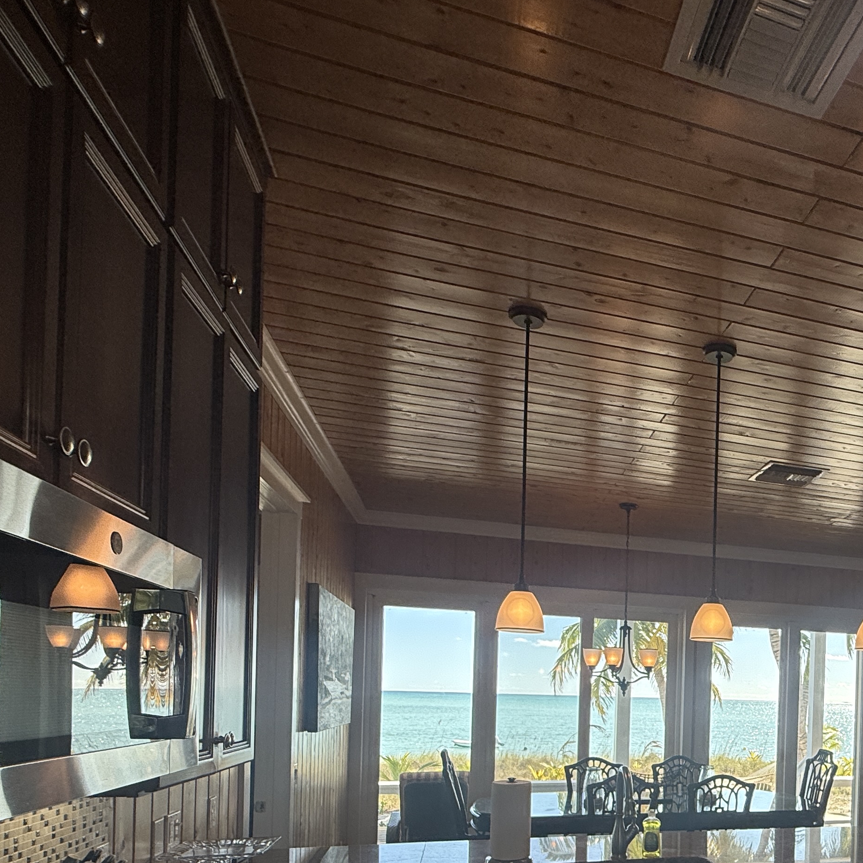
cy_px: 699
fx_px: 762
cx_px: 745
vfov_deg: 54.7
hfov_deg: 53.2
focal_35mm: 27
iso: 64
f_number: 2.2
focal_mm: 2.22
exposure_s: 1/347
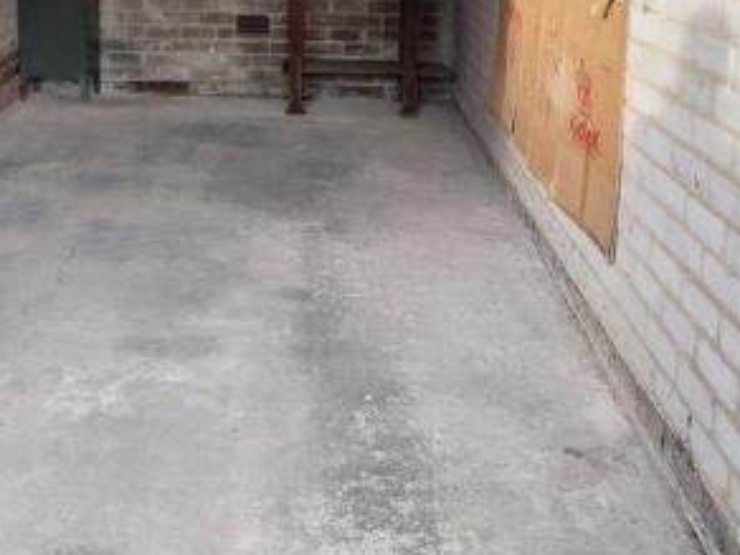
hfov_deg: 37.8
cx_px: 250
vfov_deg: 27.7
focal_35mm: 50
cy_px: 24
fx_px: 1069
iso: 50
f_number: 1.8
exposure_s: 1/50
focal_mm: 5.23
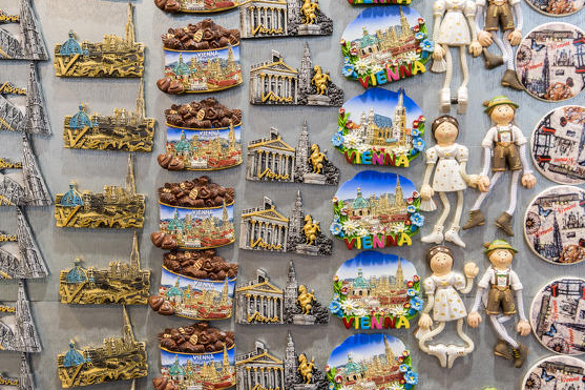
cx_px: 282
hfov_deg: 35.6
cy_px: 208
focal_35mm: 56
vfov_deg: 24.2
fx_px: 910
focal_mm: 52
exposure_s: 1/100
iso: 800
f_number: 5.6
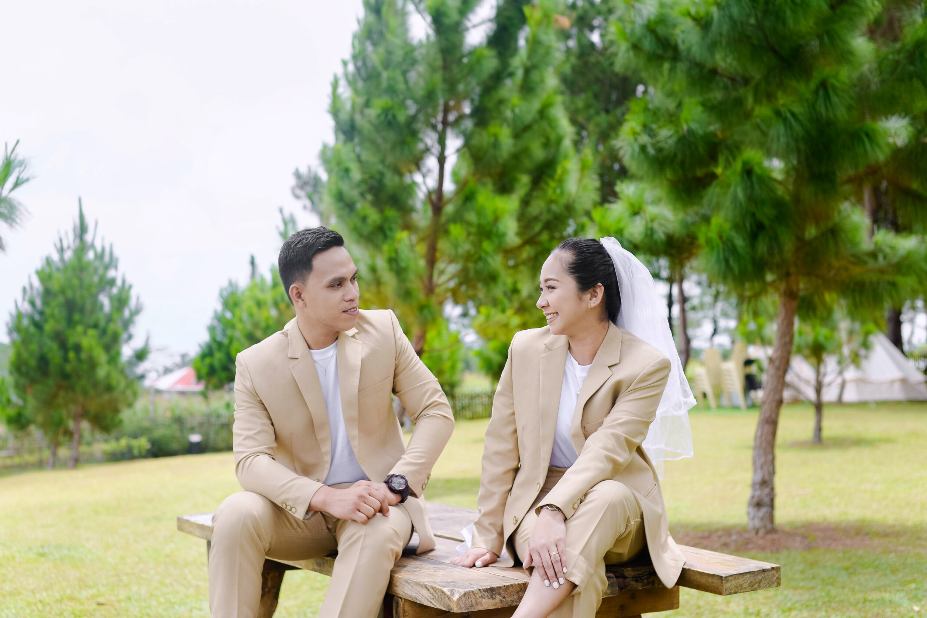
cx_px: 462
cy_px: 309
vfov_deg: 26.5
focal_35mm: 51
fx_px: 1313
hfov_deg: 38.9
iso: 125
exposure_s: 1/800
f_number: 3.5
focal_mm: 50
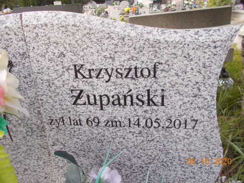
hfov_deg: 67.3
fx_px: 183
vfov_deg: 53.1
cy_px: 92
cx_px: 122
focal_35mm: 26
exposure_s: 1/125
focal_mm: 4.6
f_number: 3.2
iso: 80
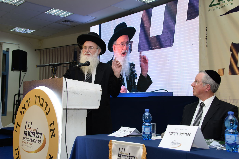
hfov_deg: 42.7
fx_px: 305
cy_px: 80
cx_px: 120
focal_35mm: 46
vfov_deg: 29.2
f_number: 5.6
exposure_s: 1/60
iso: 500
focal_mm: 46
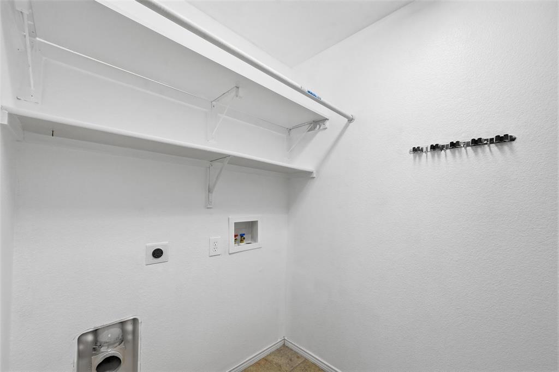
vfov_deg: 81.2
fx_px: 217
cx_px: 280
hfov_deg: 104.3
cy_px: 186
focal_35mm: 14
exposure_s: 1/3200
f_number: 7.1
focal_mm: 14
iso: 1000
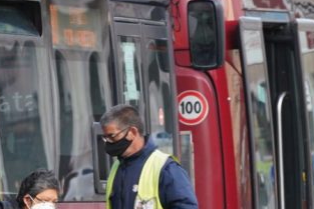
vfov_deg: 2.1
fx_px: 5733
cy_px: 233
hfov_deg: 3.1
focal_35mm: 657
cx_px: -43
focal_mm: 268
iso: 800
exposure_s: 1/250
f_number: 8
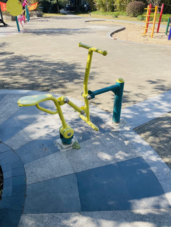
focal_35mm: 26
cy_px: 114
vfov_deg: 67.3
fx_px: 171
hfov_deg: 53.1
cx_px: 86
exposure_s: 1/1221
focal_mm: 4.2
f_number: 1.6
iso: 32
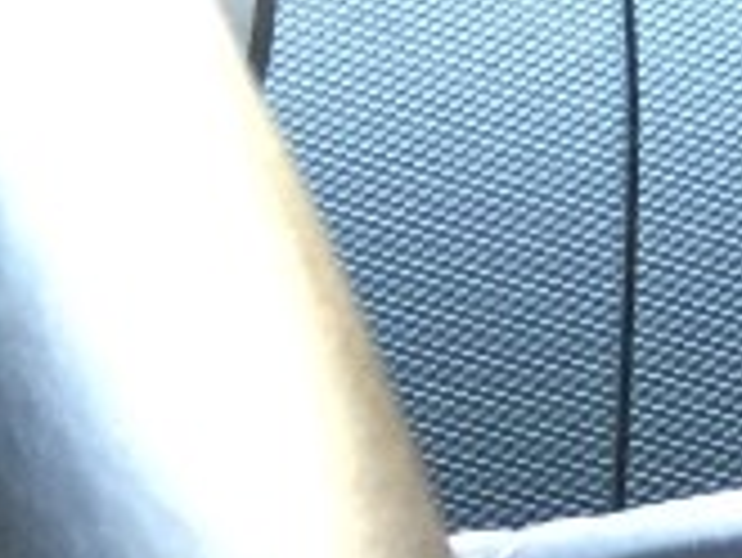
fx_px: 3861
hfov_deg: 8.8
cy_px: 1354
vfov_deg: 7.7
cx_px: 2293
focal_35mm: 180
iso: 160
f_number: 2.2
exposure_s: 1/30
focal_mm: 4.15
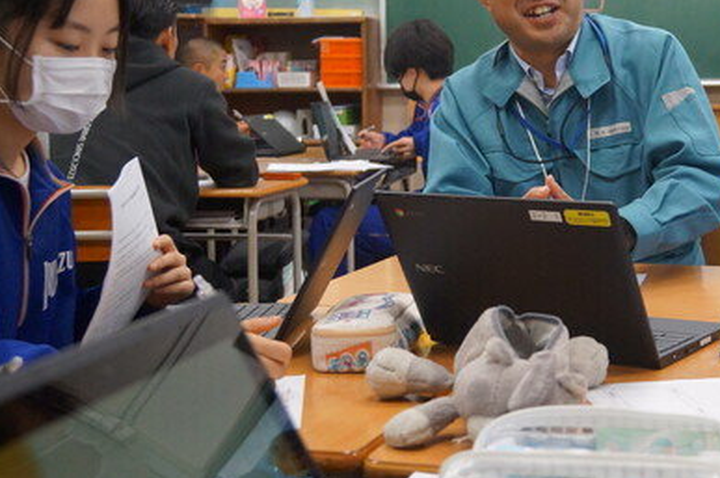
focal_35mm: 63
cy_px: 113
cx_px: 527
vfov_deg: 21.4
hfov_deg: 31.5
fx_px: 1254
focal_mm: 27
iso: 2000
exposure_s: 1/160
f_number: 4
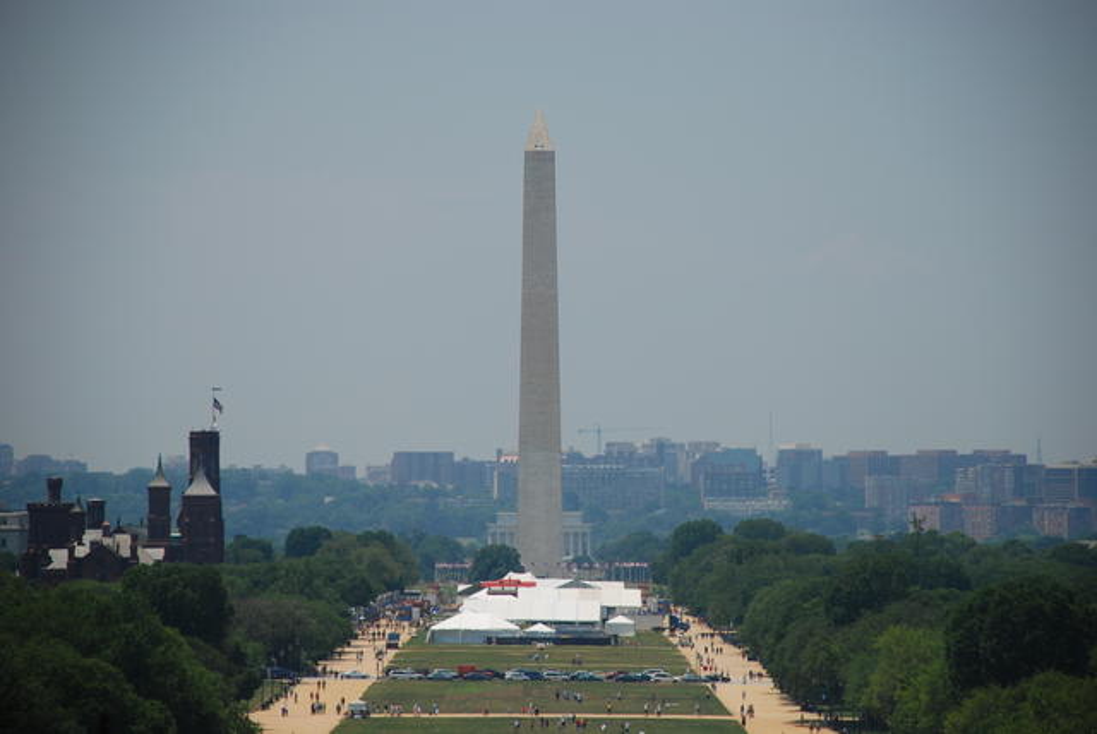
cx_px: 548
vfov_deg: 6.8
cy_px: 367
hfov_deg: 10.2
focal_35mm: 202
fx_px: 6176
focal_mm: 135
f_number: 5.6
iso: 200
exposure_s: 1/1250
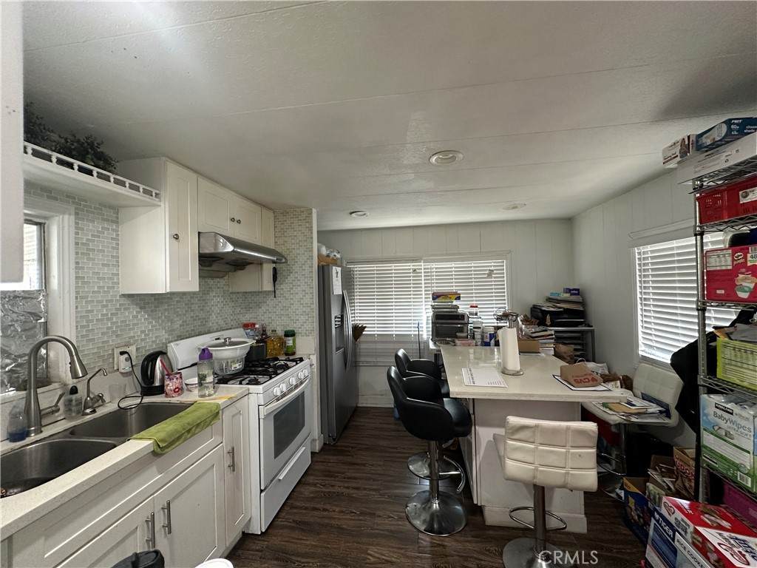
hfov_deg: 102.1
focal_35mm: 14
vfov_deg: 85.7
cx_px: 378
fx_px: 306
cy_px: 284
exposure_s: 1/60
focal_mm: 2.22
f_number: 2.2
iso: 250
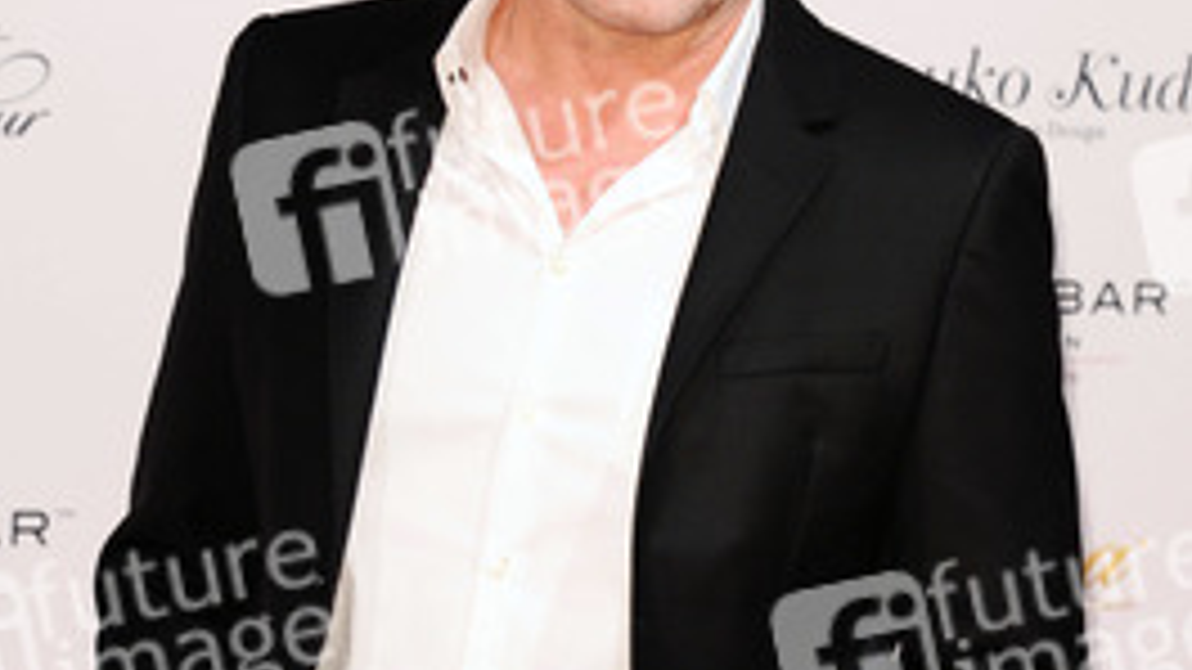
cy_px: 414
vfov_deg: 6.4
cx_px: 596
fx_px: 6005
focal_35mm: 190
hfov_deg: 11.3
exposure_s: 1/200
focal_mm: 80
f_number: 4.5
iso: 320
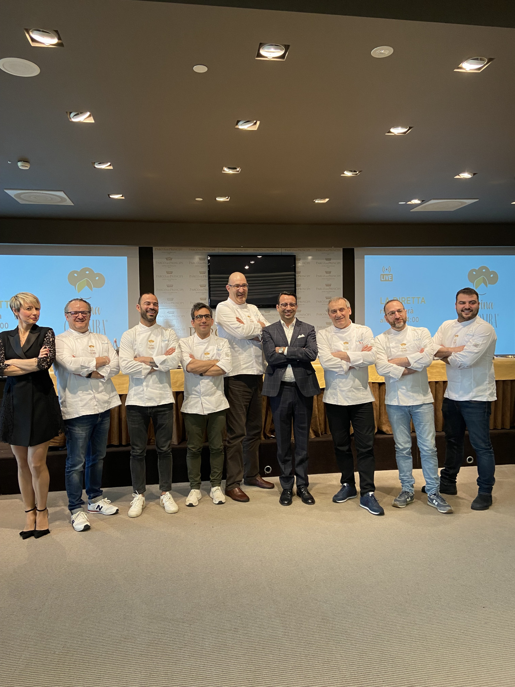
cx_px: 258
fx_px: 516
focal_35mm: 26
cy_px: 344
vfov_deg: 67.3
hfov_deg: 53.1
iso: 80
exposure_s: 1/60
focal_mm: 4.25
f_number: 1.8
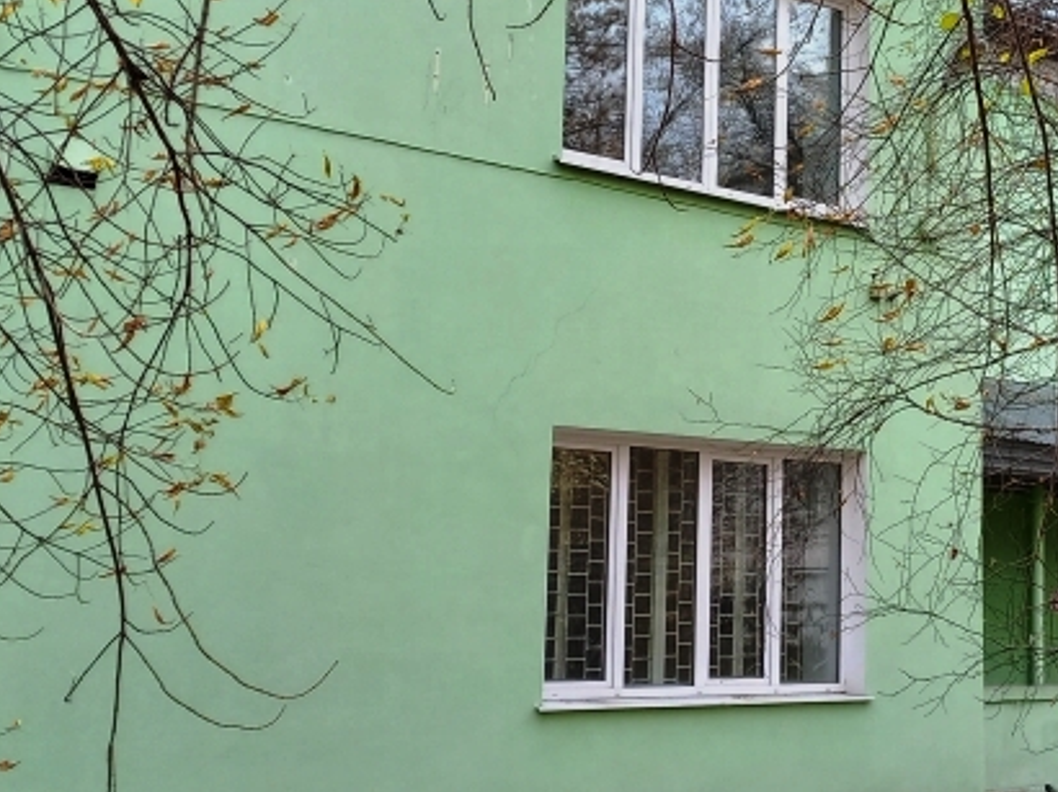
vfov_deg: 24.0
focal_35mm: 61
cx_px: 751
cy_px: 330
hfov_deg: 31.3
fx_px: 1863
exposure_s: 1/328
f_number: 1.8
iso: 50
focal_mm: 4.65
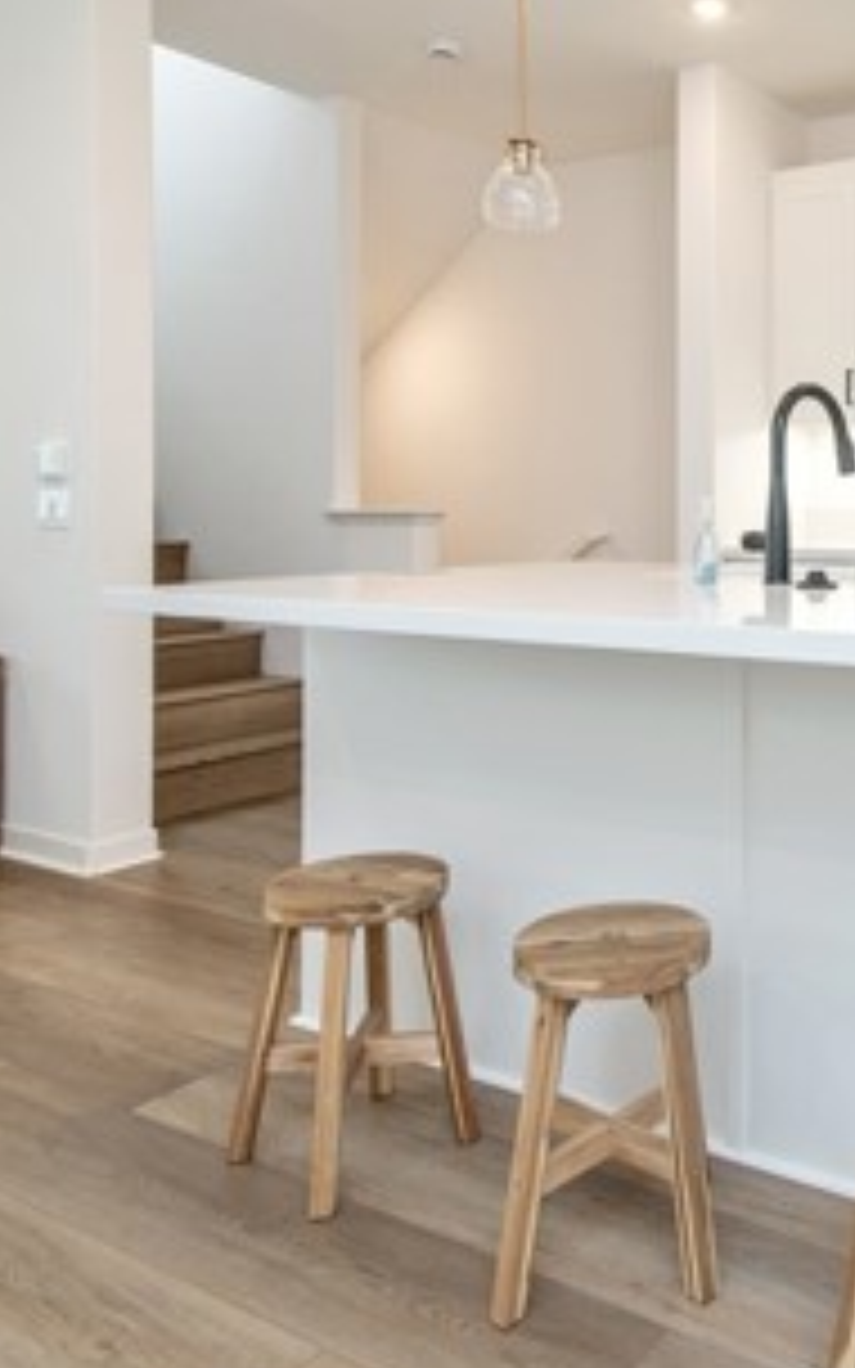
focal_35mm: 30
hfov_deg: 37.3
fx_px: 1118
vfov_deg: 62.0
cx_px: 860
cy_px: 513
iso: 400
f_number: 4
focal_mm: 14
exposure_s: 1/60
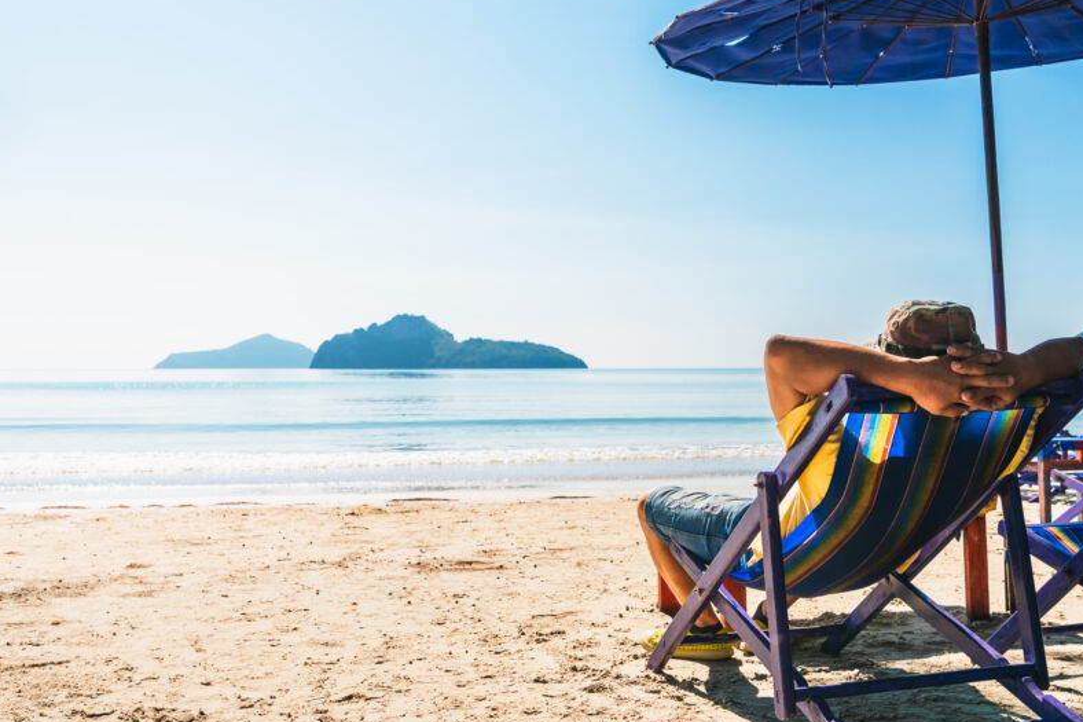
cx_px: 627
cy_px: 318
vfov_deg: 34.2
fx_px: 1173
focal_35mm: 39
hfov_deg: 49.4
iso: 100
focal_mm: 30
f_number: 8
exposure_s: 1/400
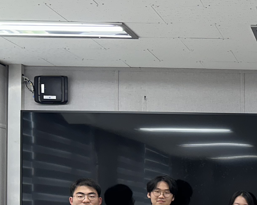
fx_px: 586
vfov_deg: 19.1
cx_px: 336
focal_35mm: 77
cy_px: 226
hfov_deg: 22.2
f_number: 1.78
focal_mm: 6.86
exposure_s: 1/120
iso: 125
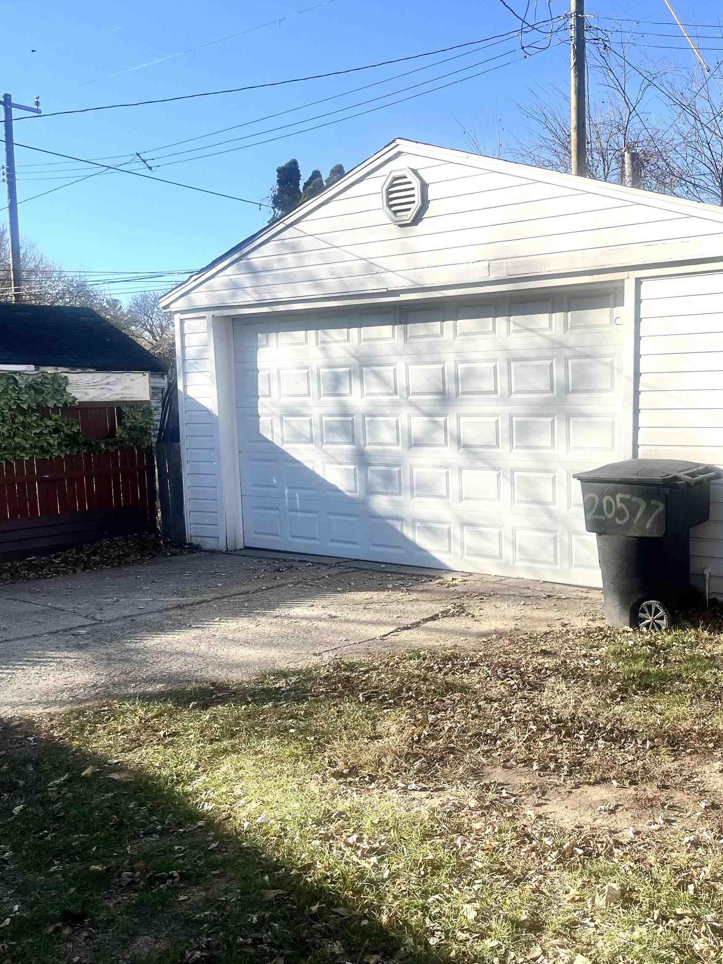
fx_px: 975
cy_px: 479
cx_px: 598
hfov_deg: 38.9
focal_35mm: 35
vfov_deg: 52.6
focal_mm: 5.1
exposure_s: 1/2825
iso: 50
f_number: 1.6
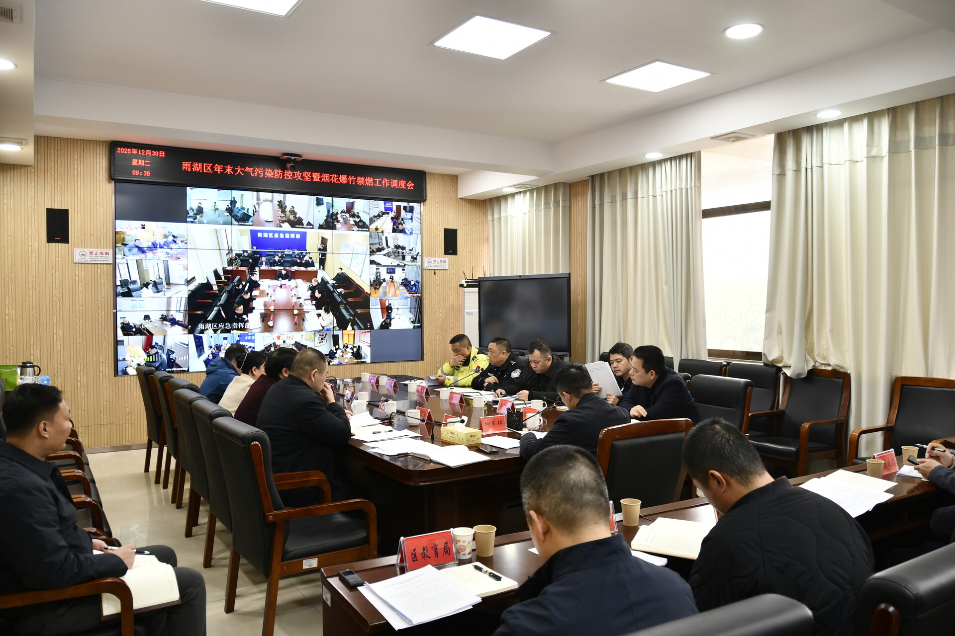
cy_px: 318
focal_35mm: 27
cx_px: 478
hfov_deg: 67.4
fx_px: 716
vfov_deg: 47.9
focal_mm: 18
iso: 180
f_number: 3.5
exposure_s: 1/30
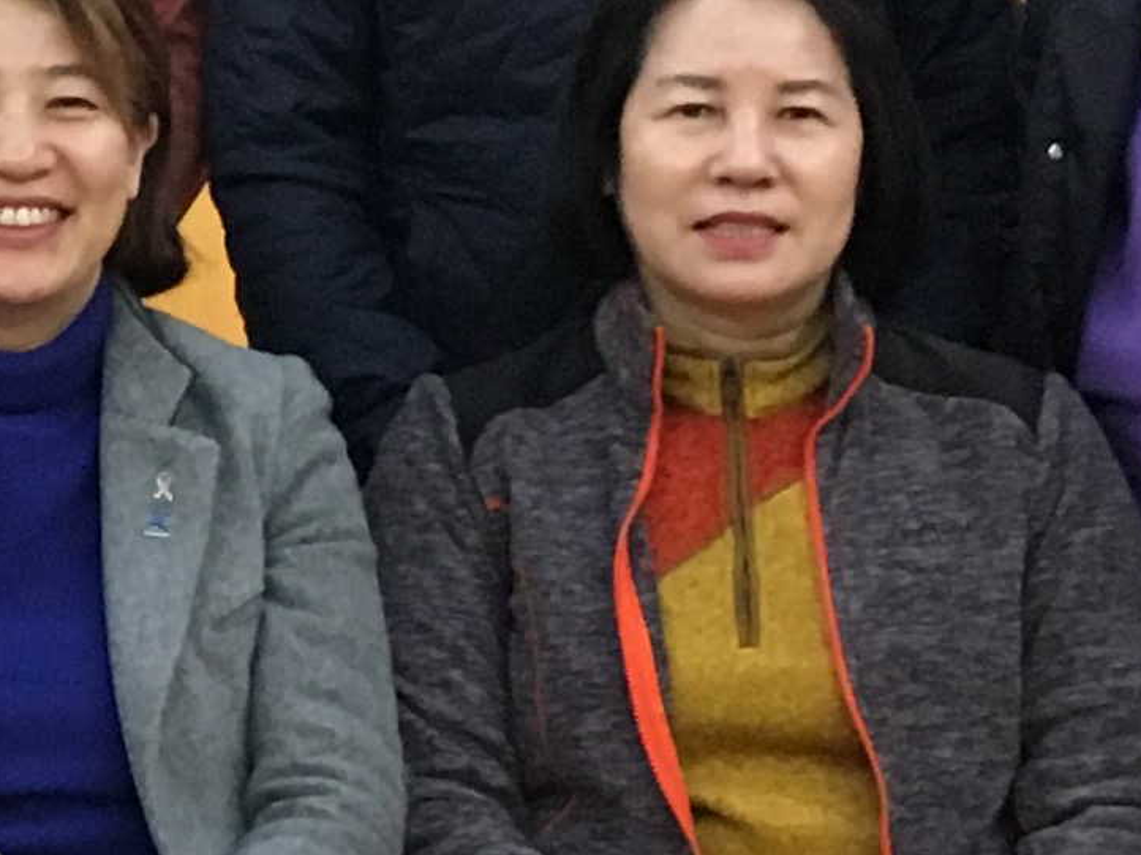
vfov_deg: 9.1
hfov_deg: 11.2
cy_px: 188
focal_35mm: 162
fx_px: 5338
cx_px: -1018
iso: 200
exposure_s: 1/17
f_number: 2.2
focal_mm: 4.15
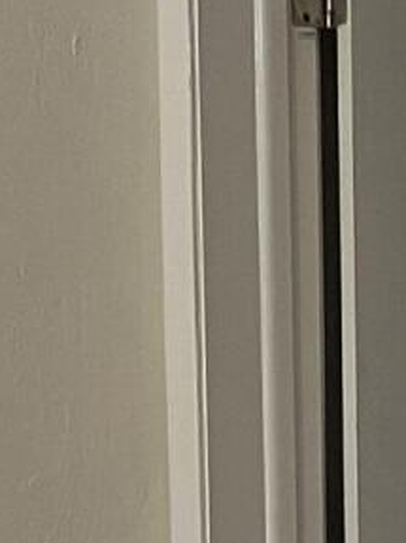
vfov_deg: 10.5
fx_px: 2833
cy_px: 872
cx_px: 387
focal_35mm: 181
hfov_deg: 8.2
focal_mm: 5.7
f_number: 1.5
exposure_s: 1/60
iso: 250
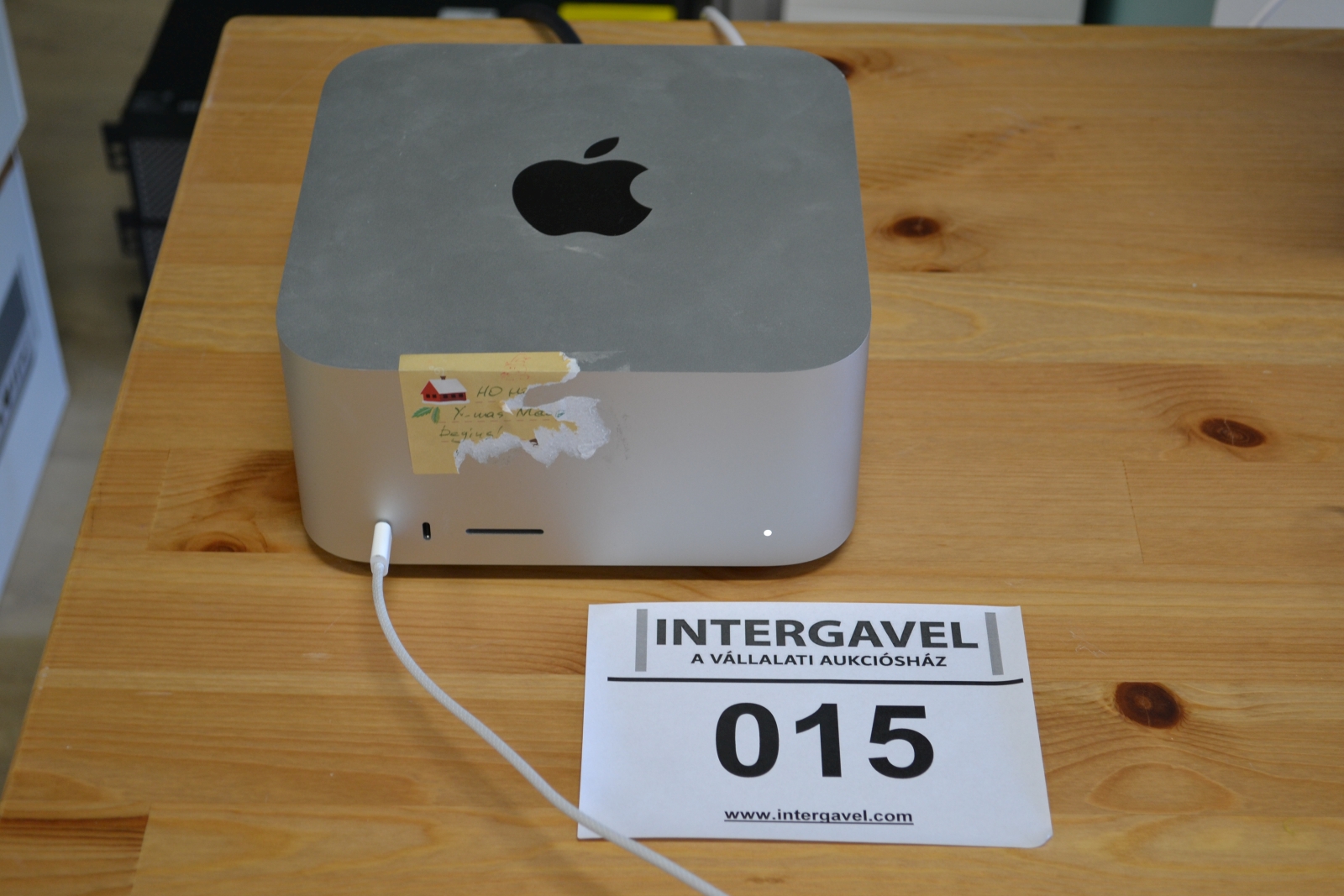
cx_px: 672
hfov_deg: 33.4
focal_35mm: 60
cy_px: 448
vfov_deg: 22.6
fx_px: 2240
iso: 400
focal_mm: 40
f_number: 5.3
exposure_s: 1/25
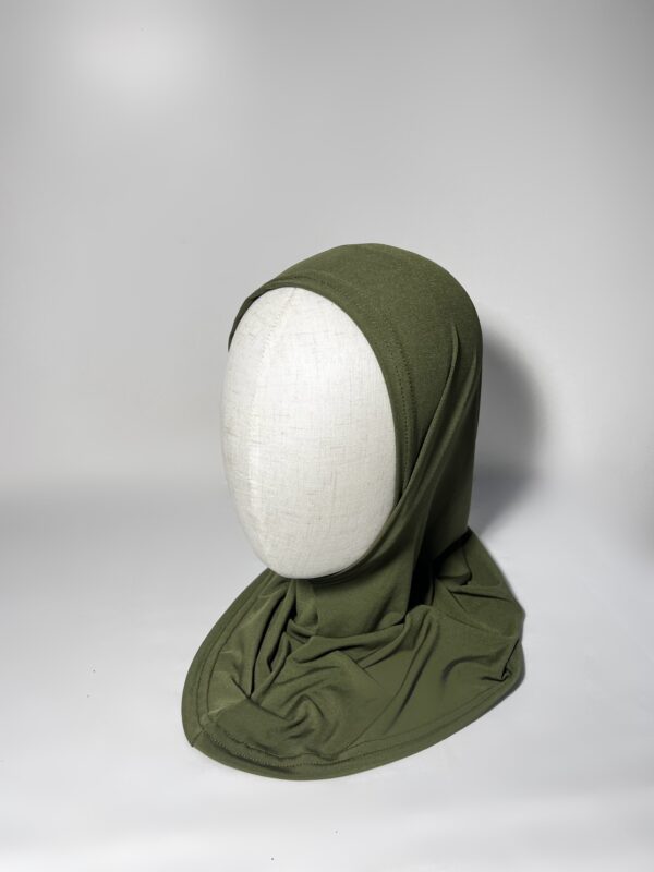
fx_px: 655
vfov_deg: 67.3
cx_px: 327
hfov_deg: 53.1
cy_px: 436
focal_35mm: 26
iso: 80
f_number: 1.5
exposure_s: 1/97
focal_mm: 5.7
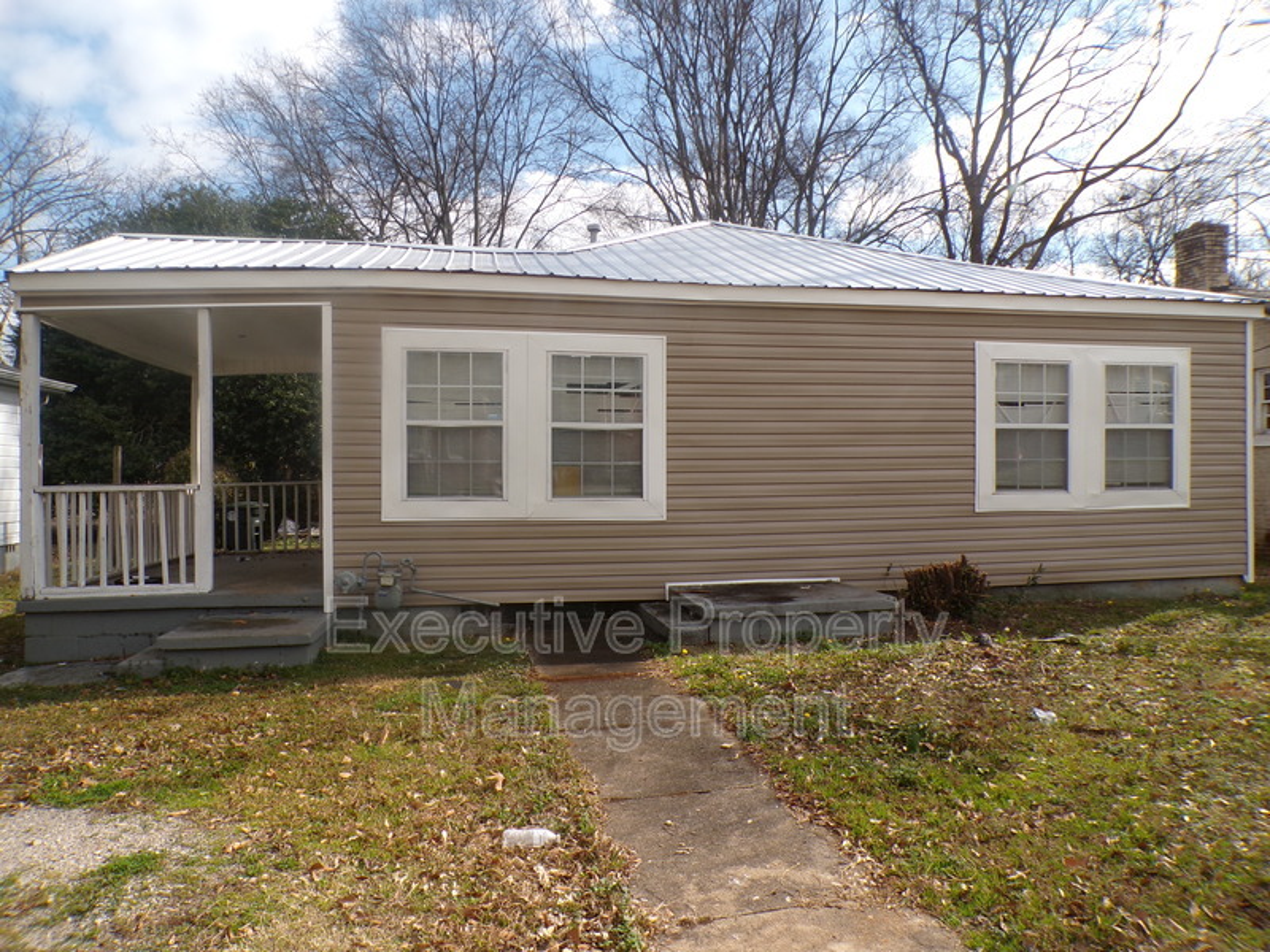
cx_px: 635
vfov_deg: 56.8
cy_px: 476
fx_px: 881
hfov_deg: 71.6
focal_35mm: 24
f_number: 5.8
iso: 100
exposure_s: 1/320
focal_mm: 4.3
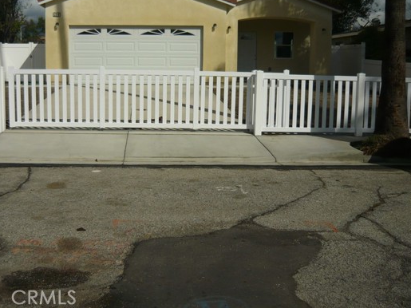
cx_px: 161
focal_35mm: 41
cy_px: 117
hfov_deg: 45.5
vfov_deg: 35.0
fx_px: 487
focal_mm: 5.5
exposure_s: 1/800
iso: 100
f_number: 8
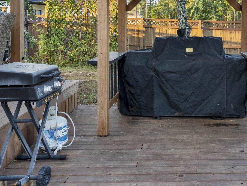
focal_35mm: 45
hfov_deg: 40.8
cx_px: 187
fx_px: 321
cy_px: 18
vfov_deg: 30.7
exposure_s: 1/50
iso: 640
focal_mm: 20
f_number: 9
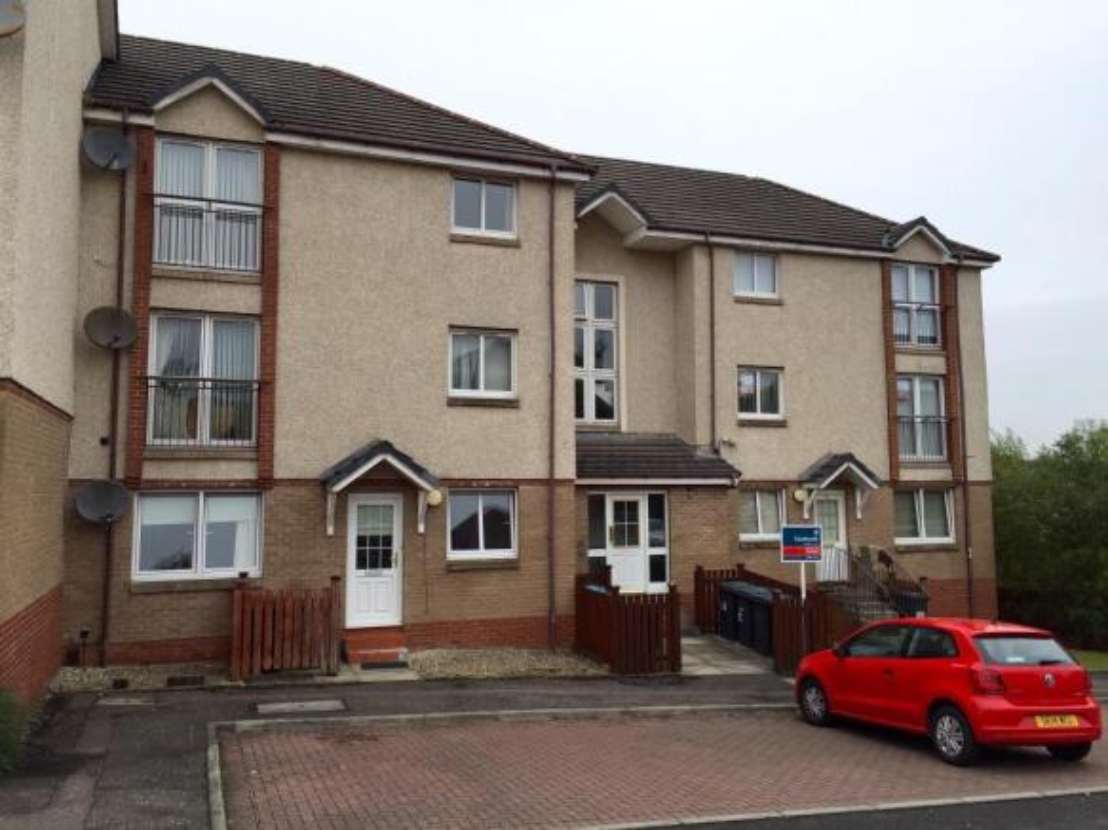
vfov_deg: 48.2
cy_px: 415
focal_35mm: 29
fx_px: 928
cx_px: 554
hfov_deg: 61.7
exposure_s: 1/353
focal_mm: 4.15
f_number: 2.2
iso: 32
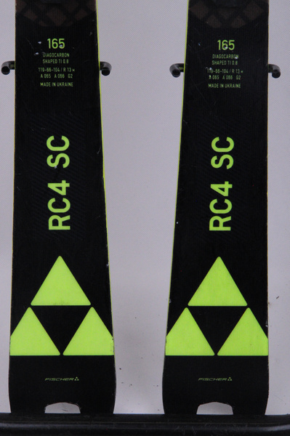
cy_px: 218
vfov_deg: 17.1
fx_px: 1452
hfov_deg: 11.4
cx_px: 145
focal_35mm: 120
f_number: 20
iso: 3200
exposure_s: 1/160
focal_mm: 80
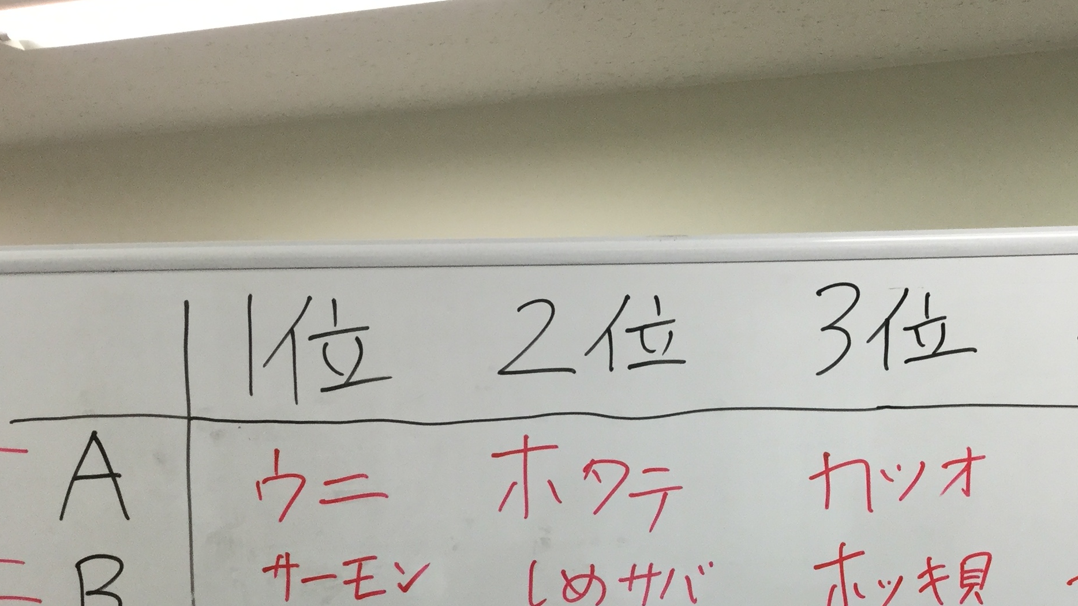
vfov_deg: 19.7
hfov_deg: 34.8
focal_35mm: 59
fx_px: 1687
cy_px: 632
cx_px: 796
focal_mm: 3.3
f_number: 2.4
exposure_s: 1/40
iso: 25
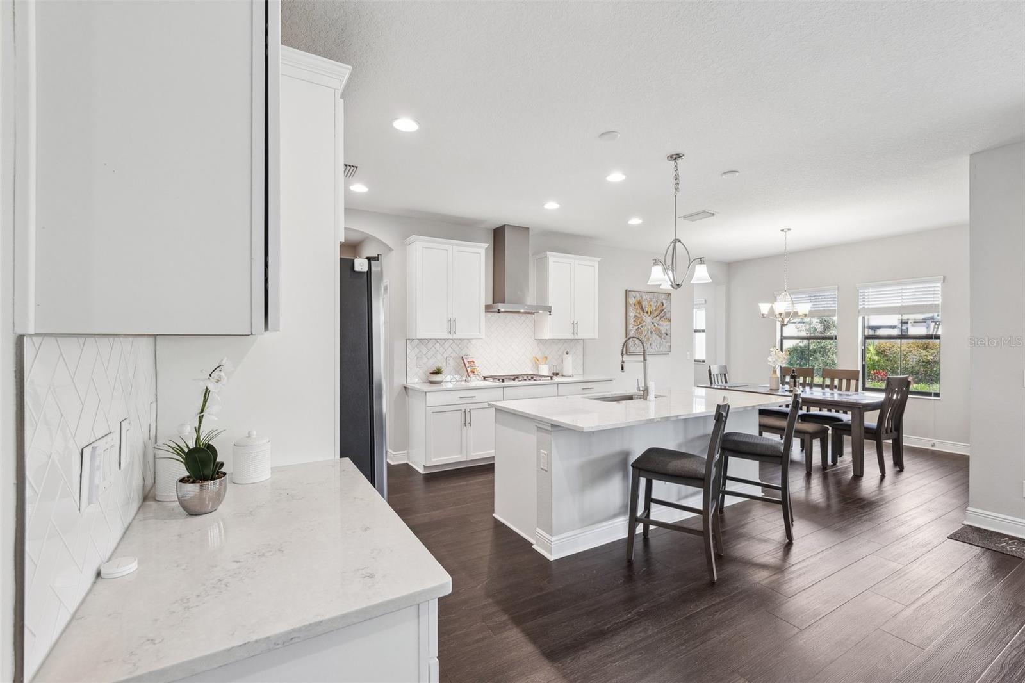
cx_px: 512
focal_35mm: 15
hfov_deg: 100.4
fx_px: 427
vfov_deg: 77.3
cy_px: 342
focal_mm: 15
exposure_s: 1/8
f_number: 8
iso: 400
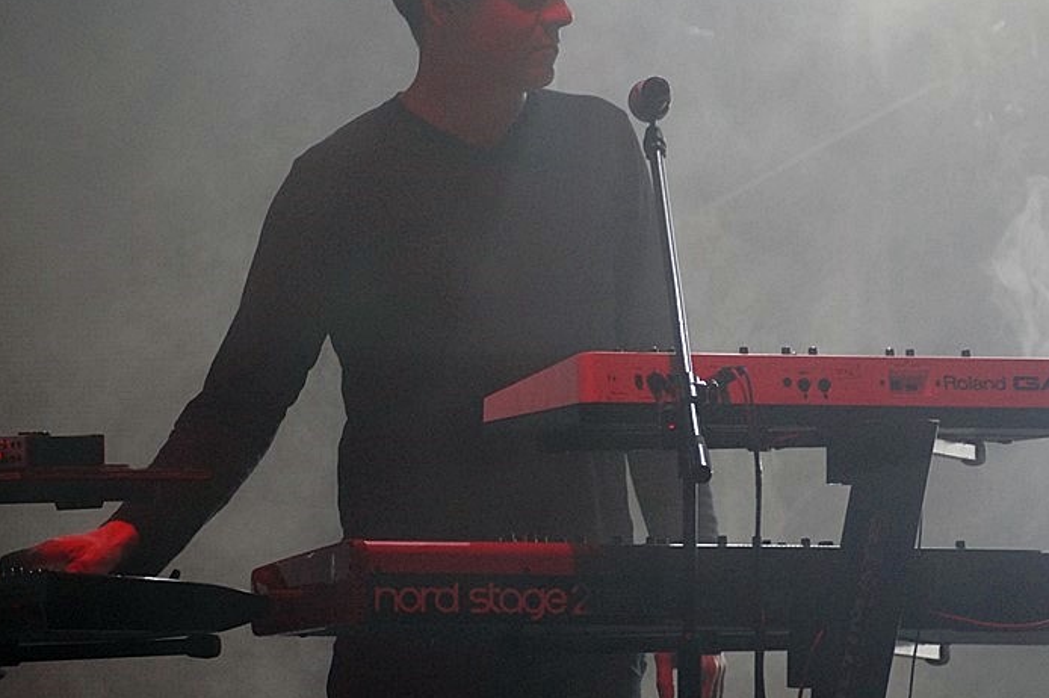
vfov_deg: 2.1
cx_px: 470
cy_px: 228
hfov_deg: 3.1
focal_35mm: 664
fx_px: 19338
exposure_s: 1/125
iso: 1250
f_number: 5.6
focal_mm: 300
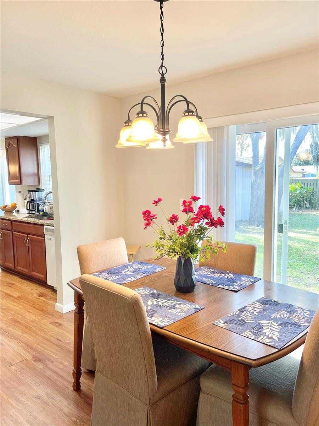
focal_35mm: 25
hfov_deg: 54.9
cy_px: 213
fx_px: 307
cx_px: 160
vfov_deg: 69.4
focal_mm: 5.1
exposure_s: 1/120
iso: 80
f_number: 1.6
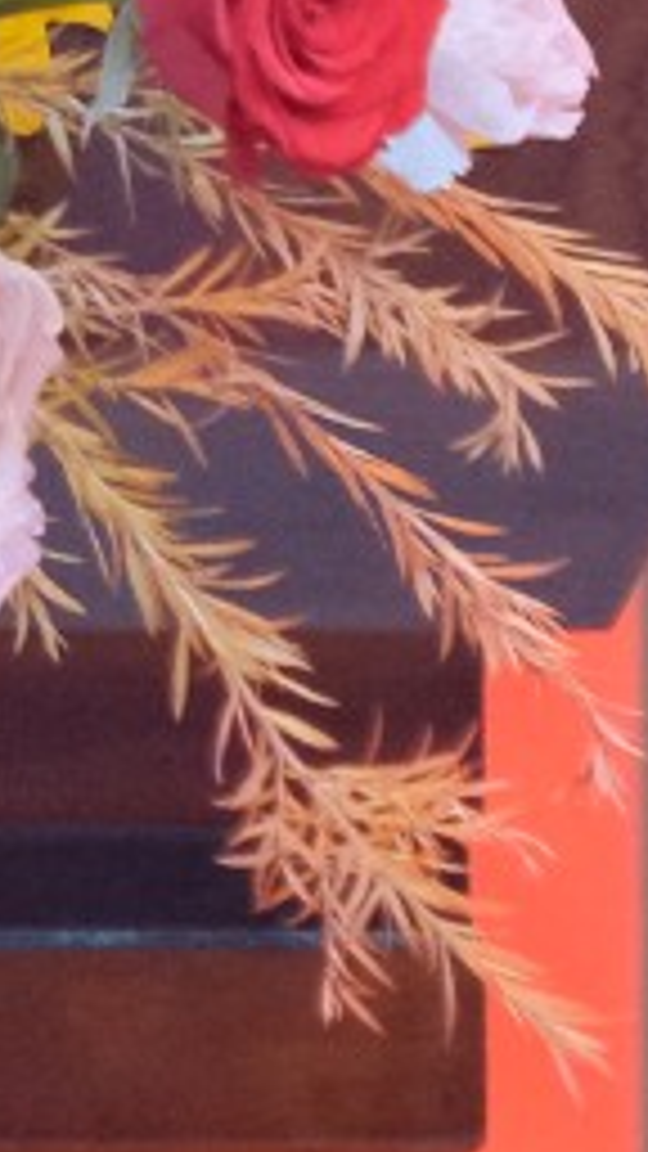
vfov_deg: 5.2
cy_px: -778
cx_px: -1408
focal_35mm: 409
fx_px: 12493
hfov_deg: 2.9
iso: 3200
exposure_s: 1/100
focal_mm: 34.9
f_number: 2.8
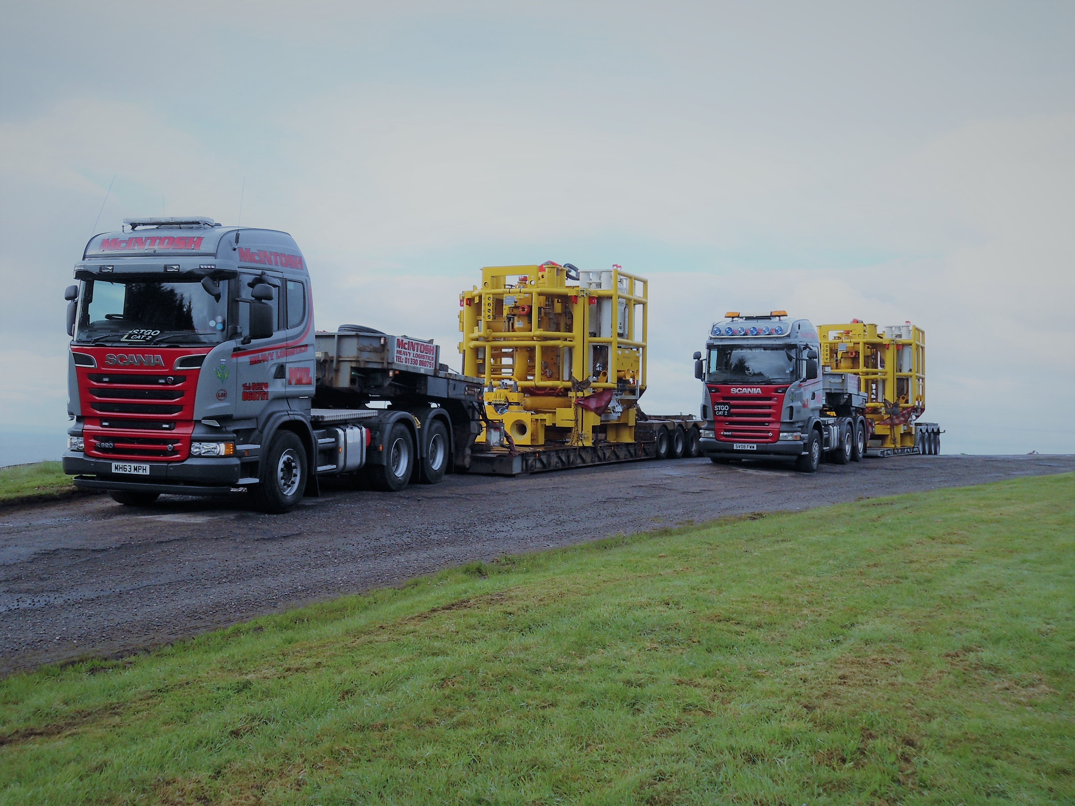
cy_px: 403
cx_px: 538
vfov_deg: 38.7
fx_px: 1149
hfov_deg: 50.1
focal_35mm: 37
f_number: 3.2
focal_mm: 6.7
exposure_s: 1/250
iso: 80
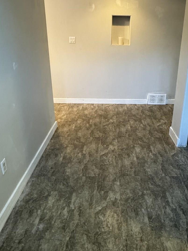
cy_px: 107
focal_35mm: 30
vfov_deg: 59.7
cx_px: 120
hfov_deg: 46.3
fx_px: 217
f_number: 2.2
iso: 800
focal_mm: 2.22
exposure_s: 1/60
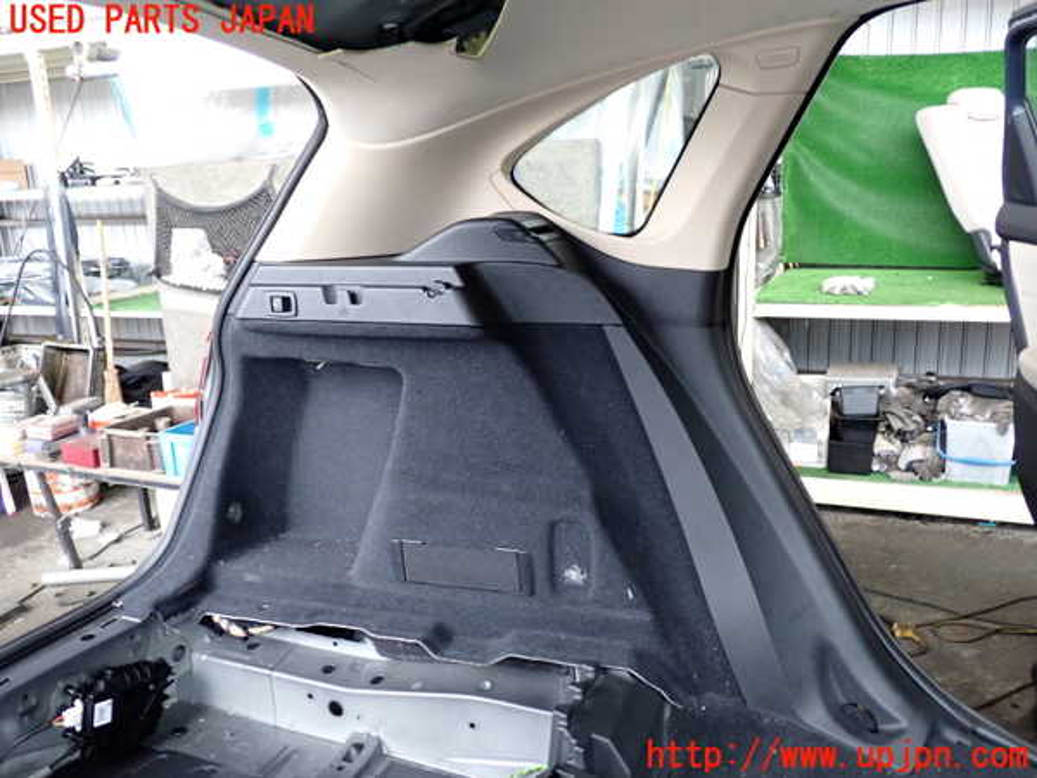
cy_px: 389
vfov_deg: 46.8
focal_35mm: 30
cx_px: 518
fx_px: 899
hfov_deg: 60.0
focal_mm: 5.4
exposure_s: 1/30
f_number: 2.3
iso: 200
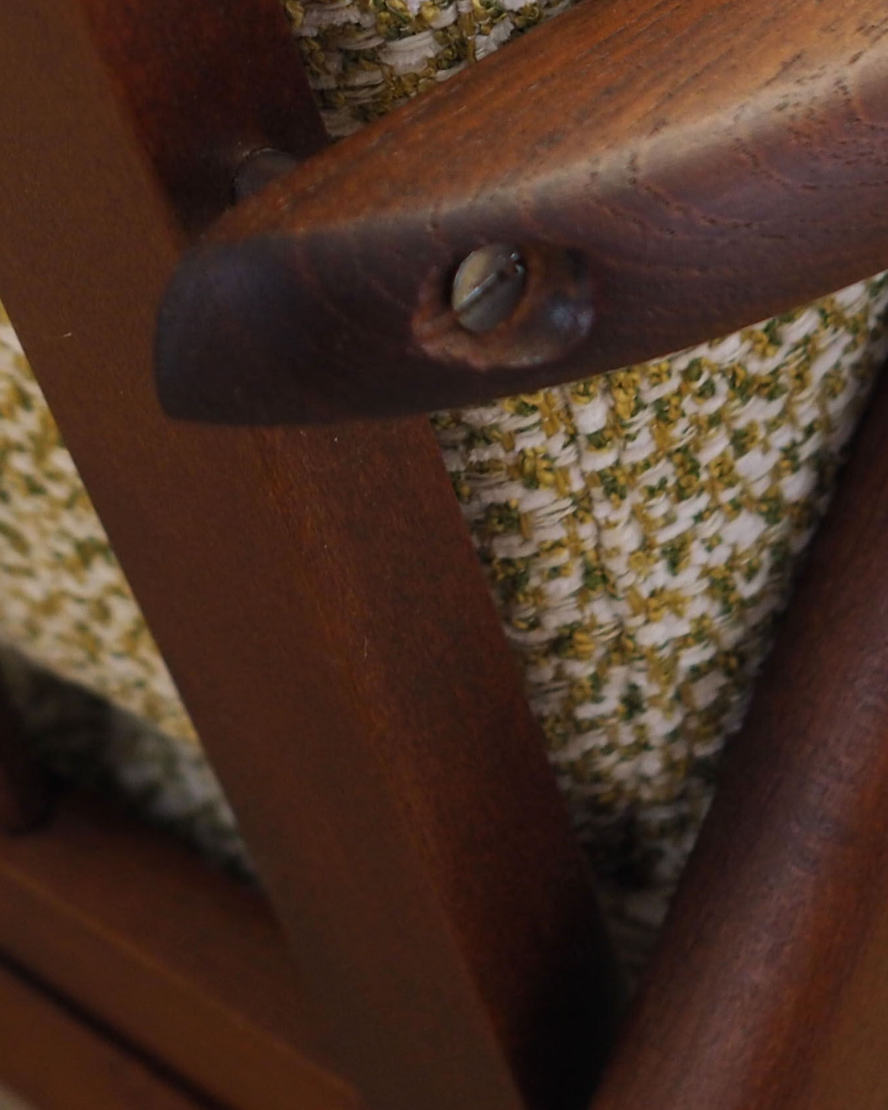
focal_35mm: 100
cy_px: -39
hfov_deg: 15.3
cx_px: 123
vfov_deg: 18.6
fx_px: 3286
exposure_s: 1/30
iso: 320
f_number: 2.8
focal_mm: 17
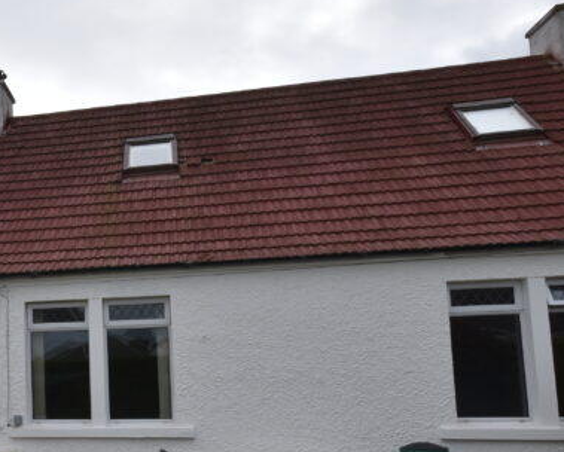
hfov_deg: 41.1
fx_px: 635
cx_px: -13
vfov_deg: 38.7
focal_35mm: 38
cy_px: 309
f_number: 10
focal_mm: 10
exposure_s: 1/400
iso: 200
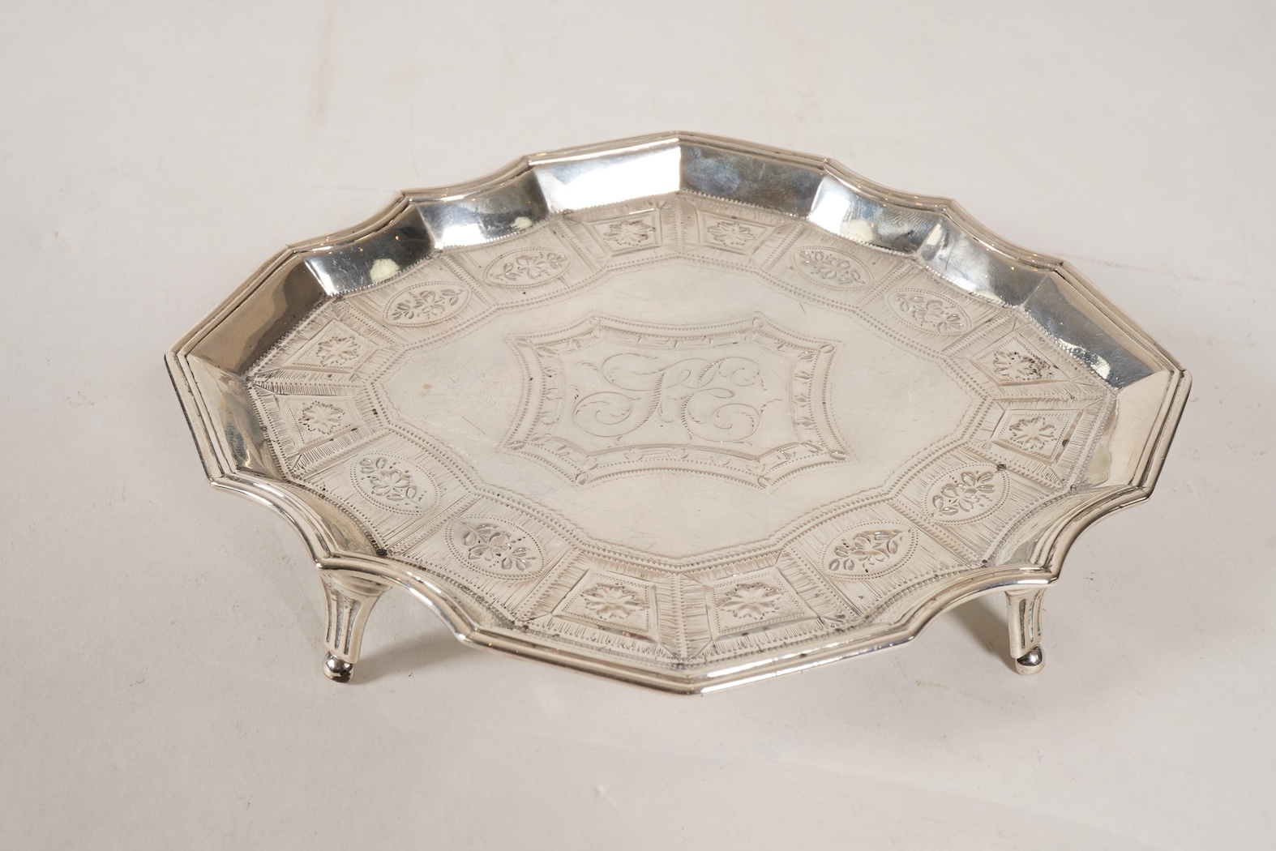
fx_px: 1595
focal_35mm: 45
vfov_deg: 29.9
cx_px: 638
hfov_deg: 43.6
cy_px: 426
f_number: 22
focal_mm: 30
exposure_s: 1/125
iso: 400
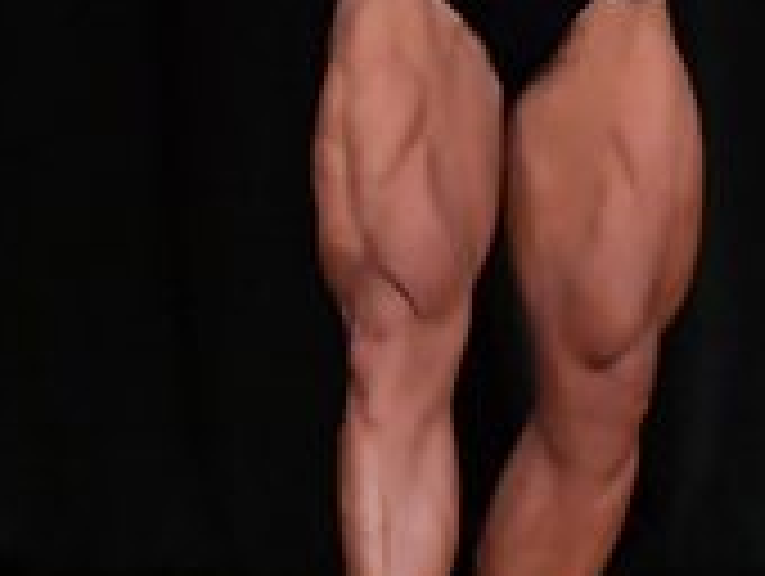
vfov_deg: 1.4
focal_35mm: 1049
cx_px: 250
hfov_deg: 1.9
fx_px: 23215
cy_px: 72
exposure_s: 1/400
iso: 5000
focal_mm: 160
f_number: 5.6
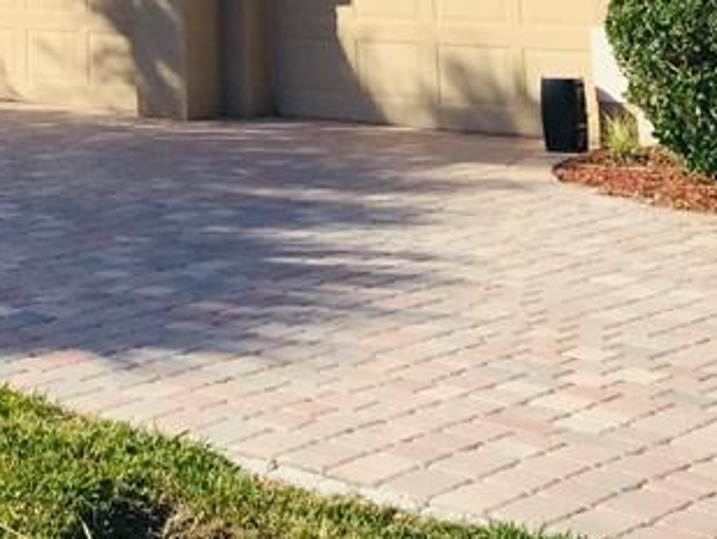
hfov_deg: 19.0
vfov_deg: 14.2
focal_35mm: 96
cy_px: -323
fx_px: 1989
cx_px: -200
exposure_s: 1/1582
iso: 32
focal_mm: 4.15
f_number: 2.2
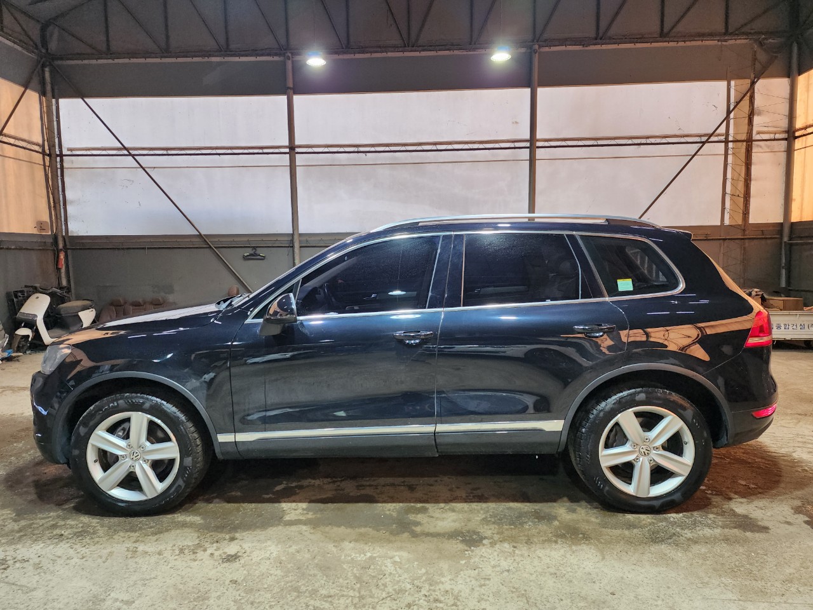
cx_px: 406
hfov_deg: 73.9
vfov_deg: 58.9
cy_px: 305
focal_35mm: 23
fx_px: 540
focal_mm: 6.4
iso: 160
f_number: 1.8
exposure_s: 1/120
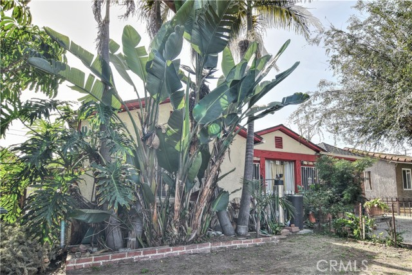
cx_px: 206
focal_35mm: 18
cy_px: 138
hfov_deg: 90.0
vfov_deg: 67.4
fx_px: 206
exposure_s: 1/30
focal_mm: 12
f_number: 8
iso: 100
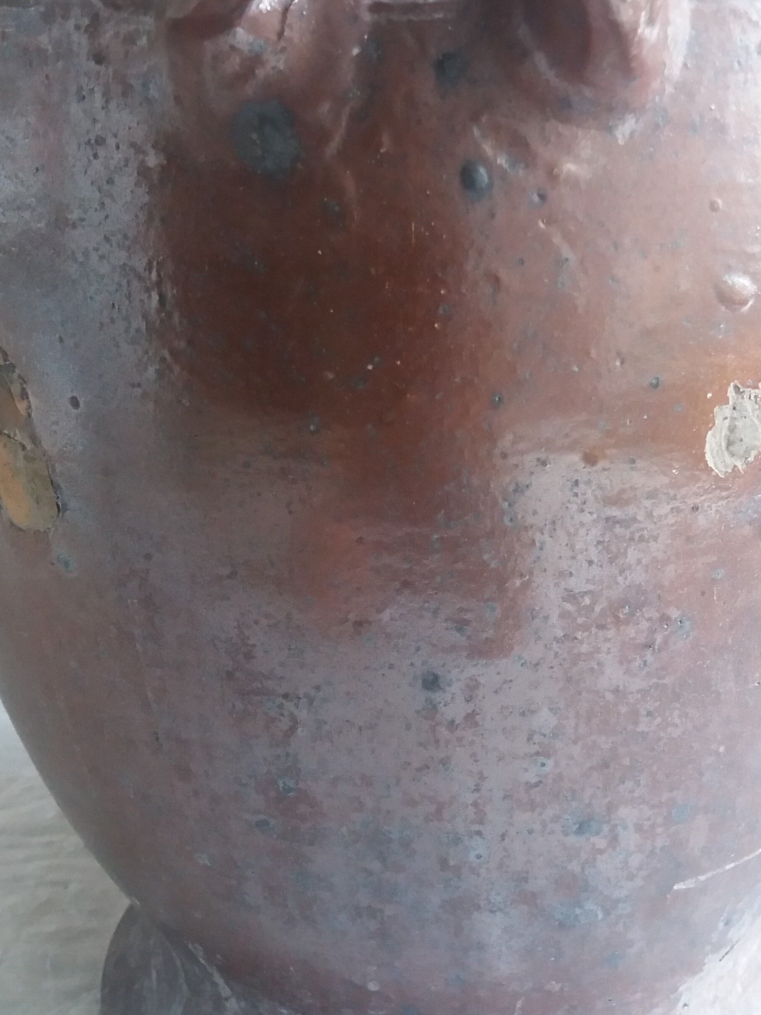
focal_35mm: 48
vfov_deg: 39.6
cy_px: 428
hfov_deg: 30.2
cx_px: 459
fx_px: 1407
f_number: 1.9
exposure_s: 1/17
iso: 160
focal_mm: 3.7
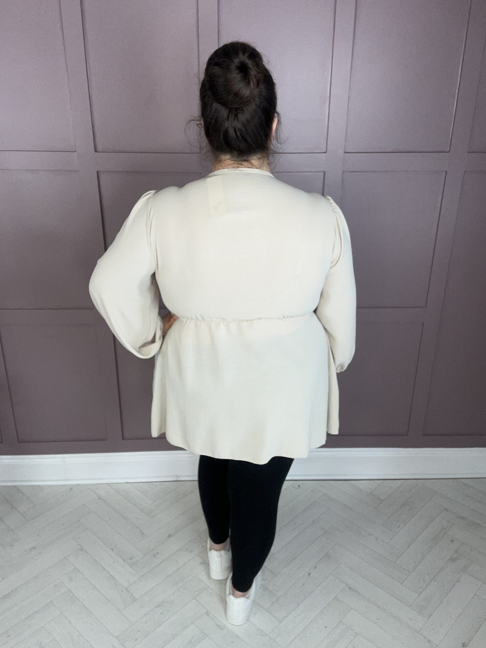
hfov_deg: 46.8
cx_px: 243
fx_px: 562
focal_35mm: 30
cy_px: 324
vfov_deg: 60.0
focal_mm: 2.69
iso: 50
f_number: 1.9
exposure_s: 1/108
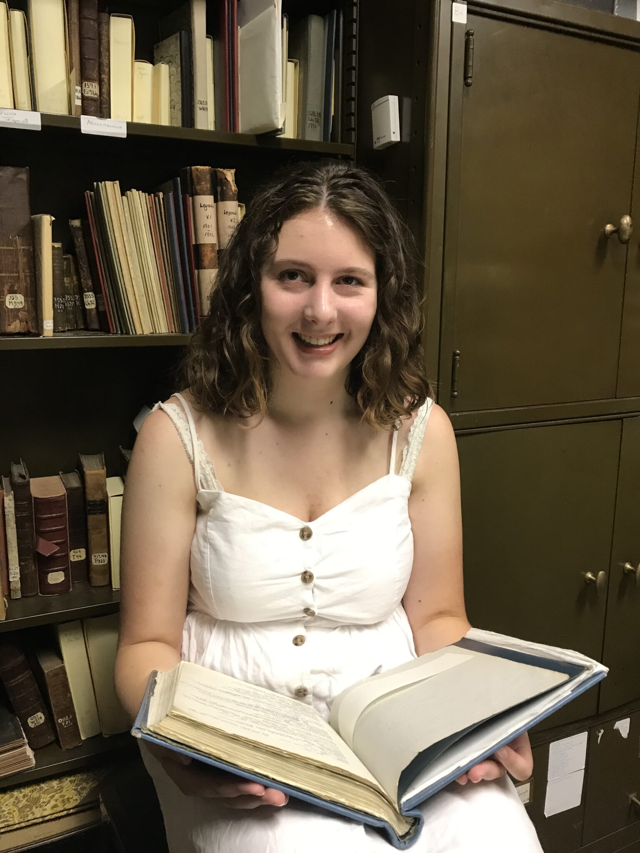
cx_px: 320
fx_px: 690
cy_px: 426
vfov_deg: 63.4
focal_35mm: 28
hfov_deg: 49.7
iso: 50
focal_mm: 3.99
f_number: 1.8
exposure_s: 1/15
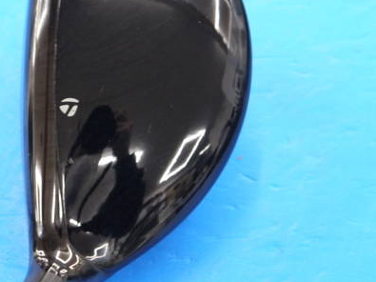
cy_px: 96
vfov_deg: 10.9
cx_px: 136
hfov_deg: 14.5
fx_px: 1477
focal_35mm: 136
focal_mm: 42
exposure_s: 1/50
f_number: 5.6
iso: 800
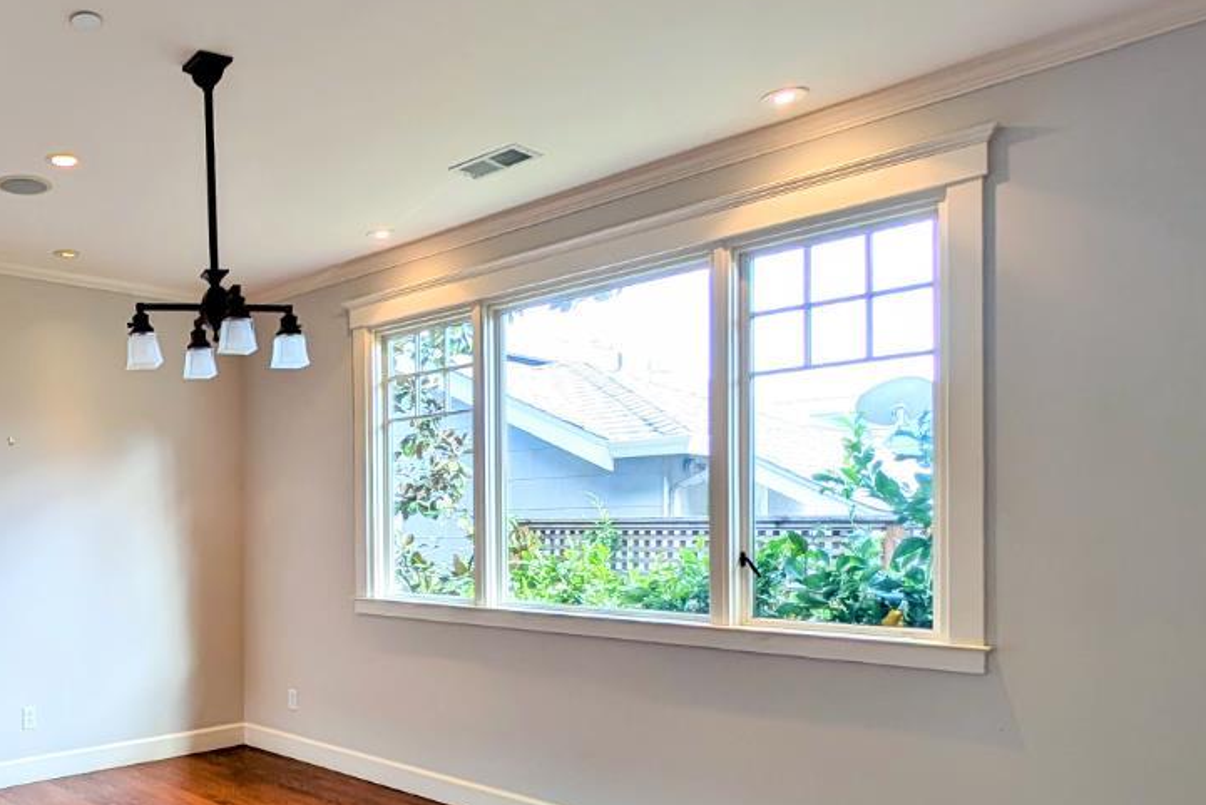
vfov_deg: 48.9
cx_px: 177
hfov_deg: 61.2
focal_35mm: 26
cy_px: 525
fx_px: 871
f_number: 1.95
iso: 84
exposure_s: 1/120
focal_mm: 2.23
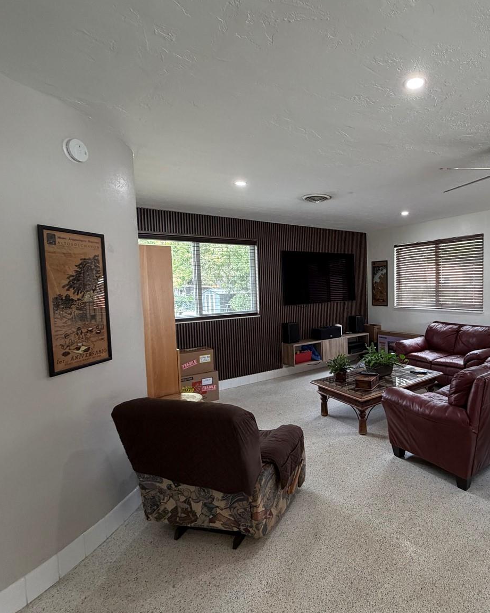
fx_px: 344
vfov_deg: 83.3
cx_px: 347
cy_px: 305
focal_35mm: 19
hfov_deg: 67.7
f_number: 2.2
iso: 250
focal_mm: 2.22
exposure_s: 1/120
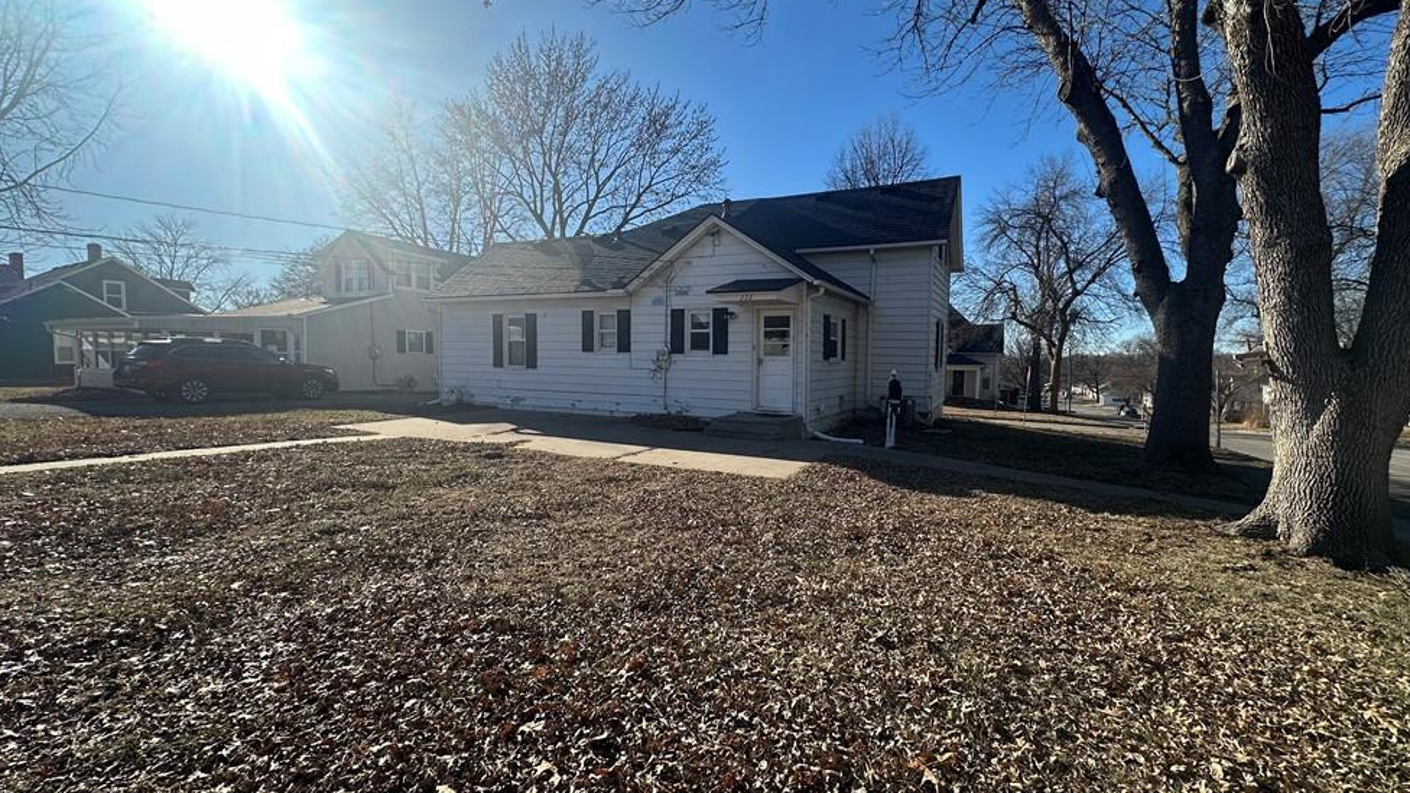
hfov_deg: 99.4
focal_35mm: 16
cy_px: 399
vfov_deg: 67.1
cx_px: 721
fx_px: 598
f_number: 2.2
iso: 40
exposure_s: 1/1383
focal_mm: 2.22
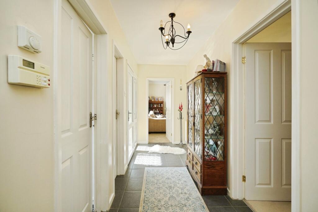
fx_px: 141
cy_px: 106
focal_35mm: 16
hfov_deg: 96.7
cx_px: 159
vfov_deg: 73.8
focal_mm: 16
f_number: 7.1
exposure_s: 1/160
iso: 1250
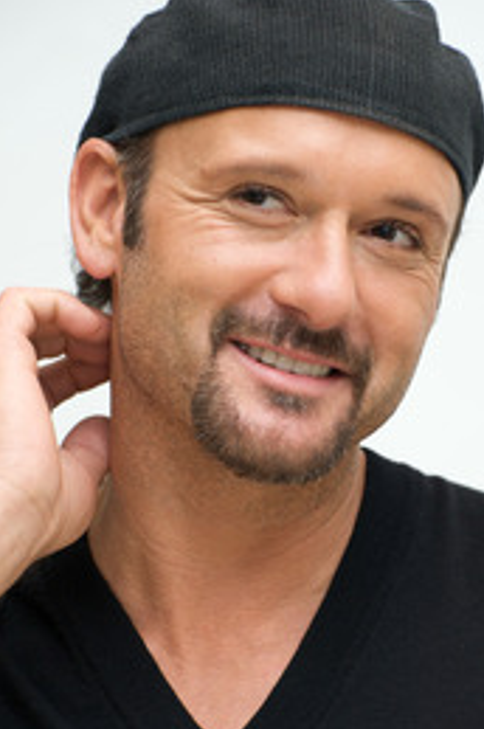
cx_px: 319
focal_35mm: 193
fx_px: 3902
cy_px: 422
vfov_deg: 10.7
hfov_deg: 7.1
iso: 500
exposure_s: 1/60
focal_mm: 125
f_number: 6.3
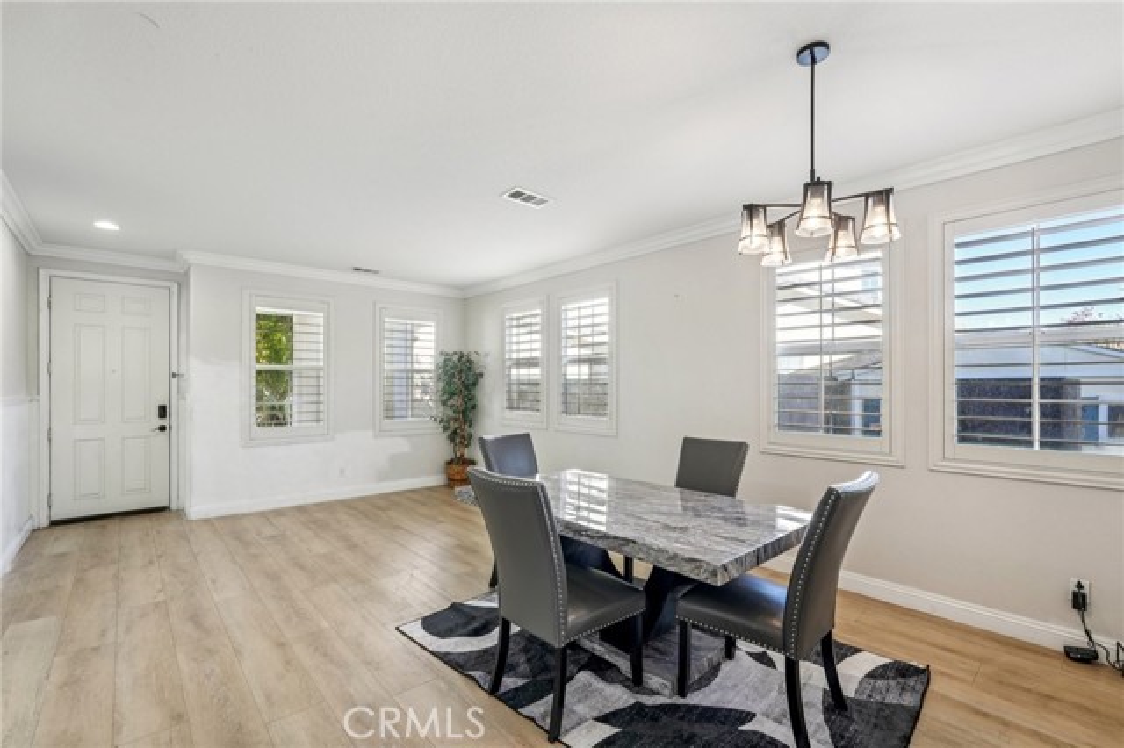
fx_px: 499
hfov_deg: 96.8
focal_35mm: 16
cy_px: 374
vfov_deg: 73.7
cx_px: 562
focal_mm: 16
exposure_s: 1/20
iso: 400
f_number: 8
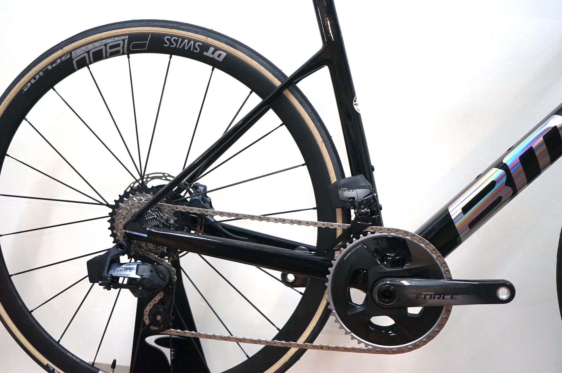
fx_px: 764
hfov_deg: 40.4
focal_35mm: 49
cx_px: 281
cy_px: 186
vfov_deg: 27.5
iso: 2500
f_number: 4.5
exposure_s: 1/160
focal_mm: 49
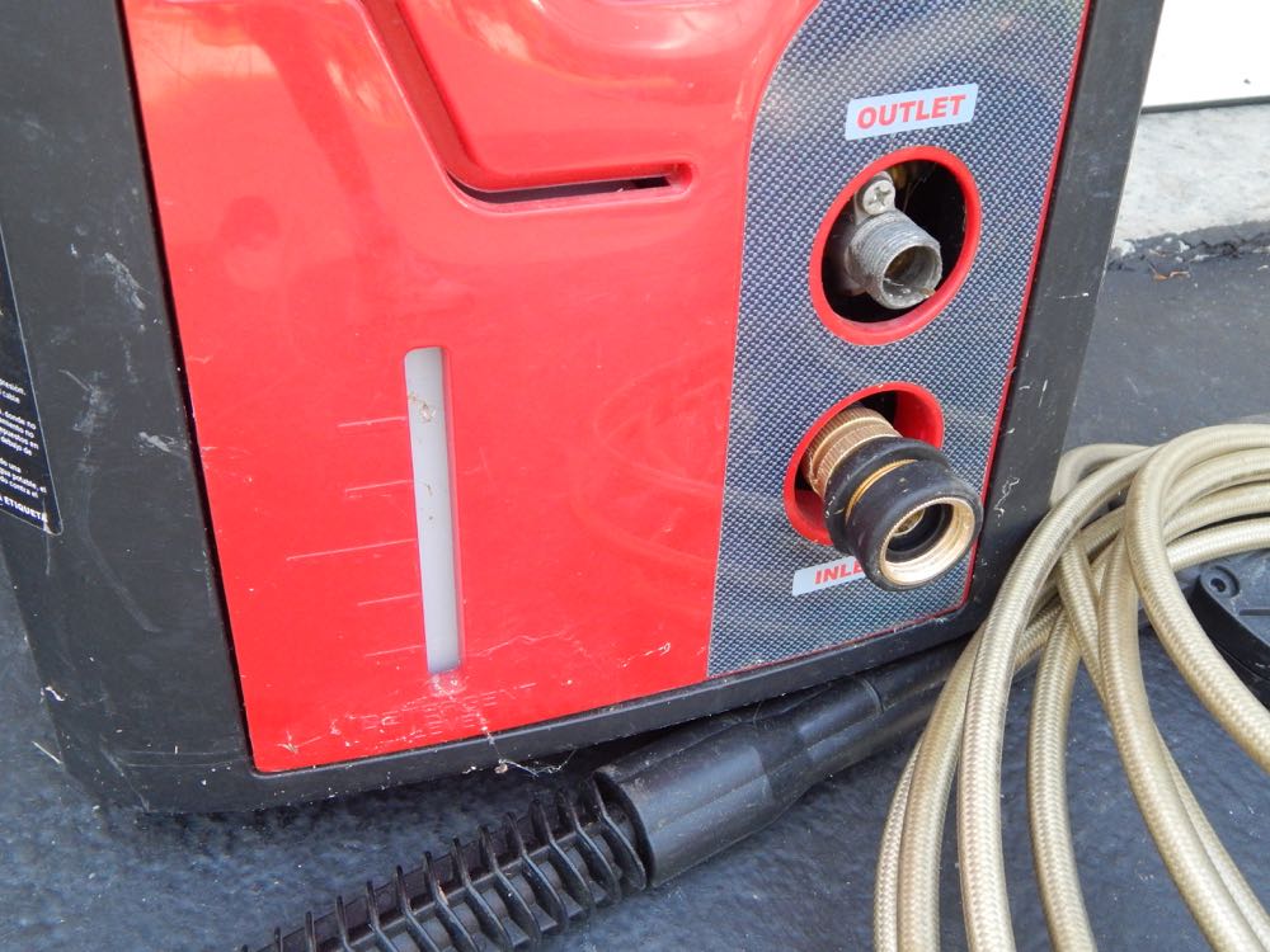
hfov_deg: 52.6
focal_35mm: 35
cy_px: 476
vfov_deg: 40.7
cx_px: 635
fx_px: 1284
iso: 400
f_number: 3.3
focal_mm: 6.1
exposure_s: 1/125
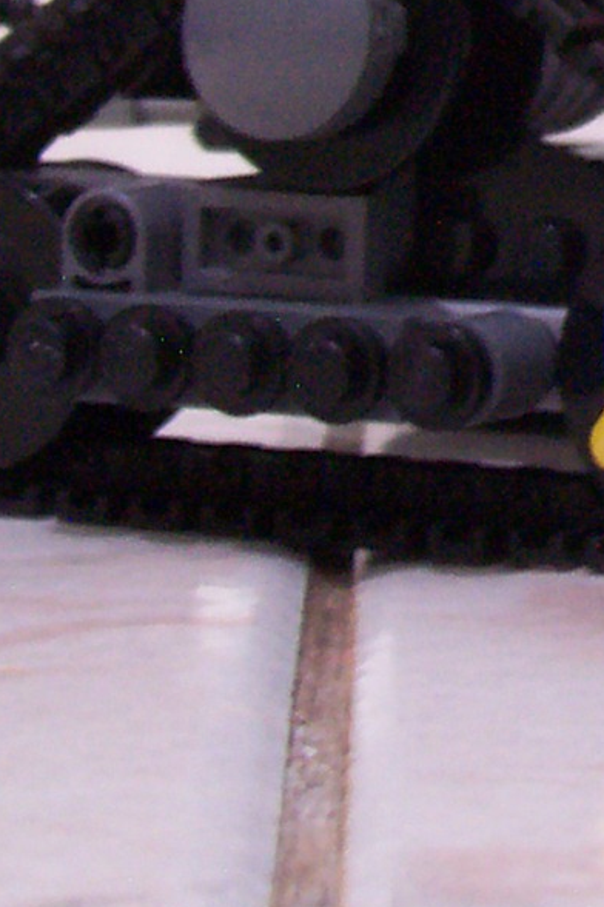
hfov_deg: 7.6
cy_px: -256
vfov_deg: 11.7
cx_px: 1348
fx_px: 4308
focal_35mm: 171
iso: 160
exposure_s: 1/2
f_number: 2.9
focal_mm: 7
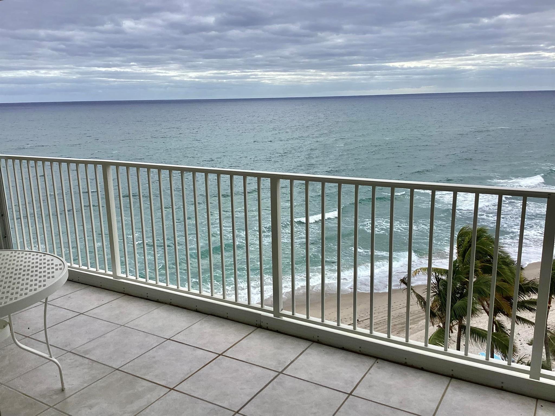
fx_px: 497
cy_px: 208
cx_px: 278
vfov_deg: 45.4
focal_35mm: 31
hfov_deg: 58.4
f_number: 2.4
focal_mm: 3.3
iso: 25
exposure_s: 1/1314
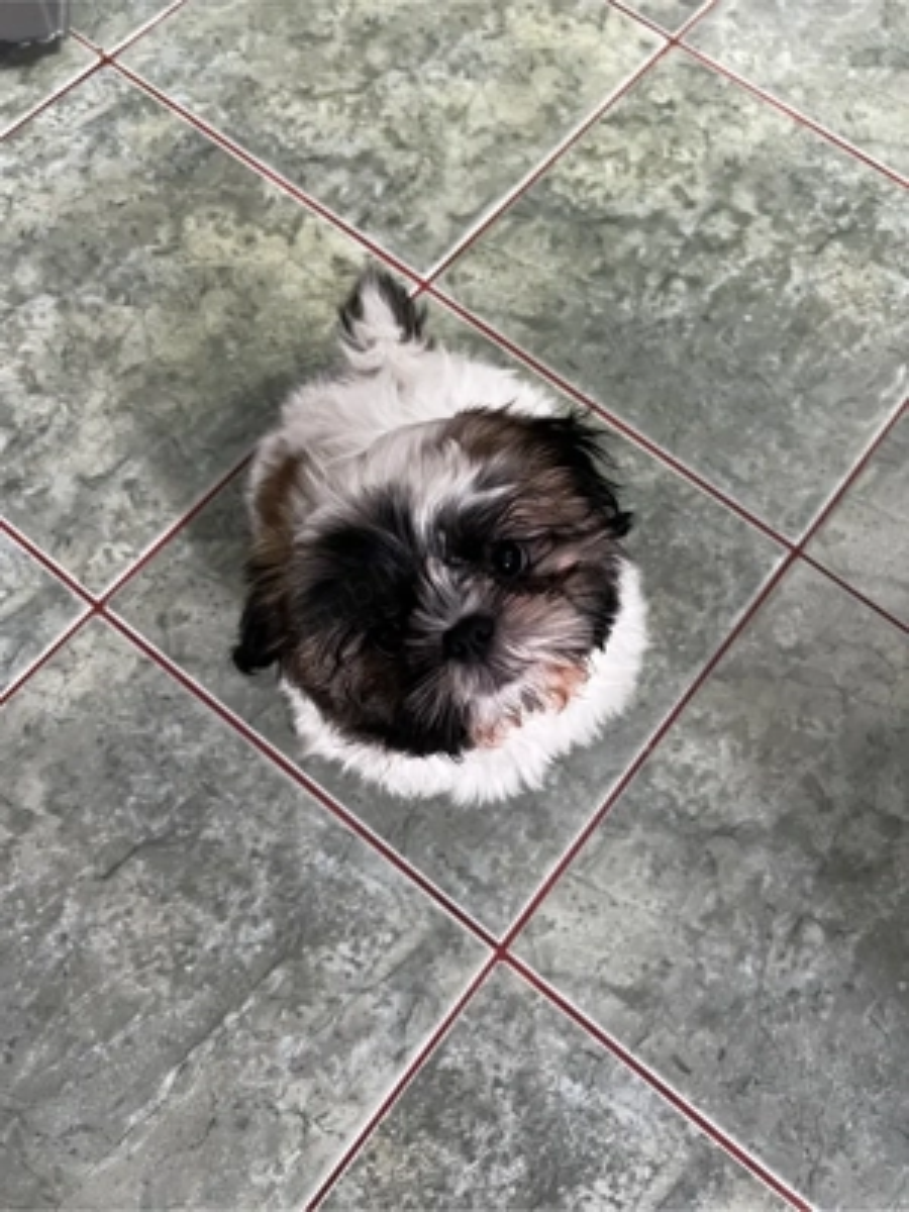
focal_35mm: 26
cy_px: 606
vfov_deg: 67.3
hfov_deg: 53.1
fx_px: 910
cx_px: 454
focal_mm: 5.7
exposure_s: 1/33
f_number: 1.5
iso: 400
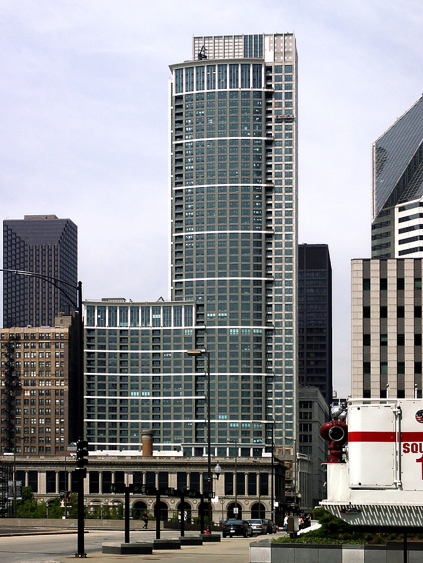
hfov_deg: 21.6
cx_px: 212
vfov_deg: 28.6
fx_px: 1108
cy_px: 282
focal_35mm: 68
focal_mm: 14.1
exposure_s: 1/350
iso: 64
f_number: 8
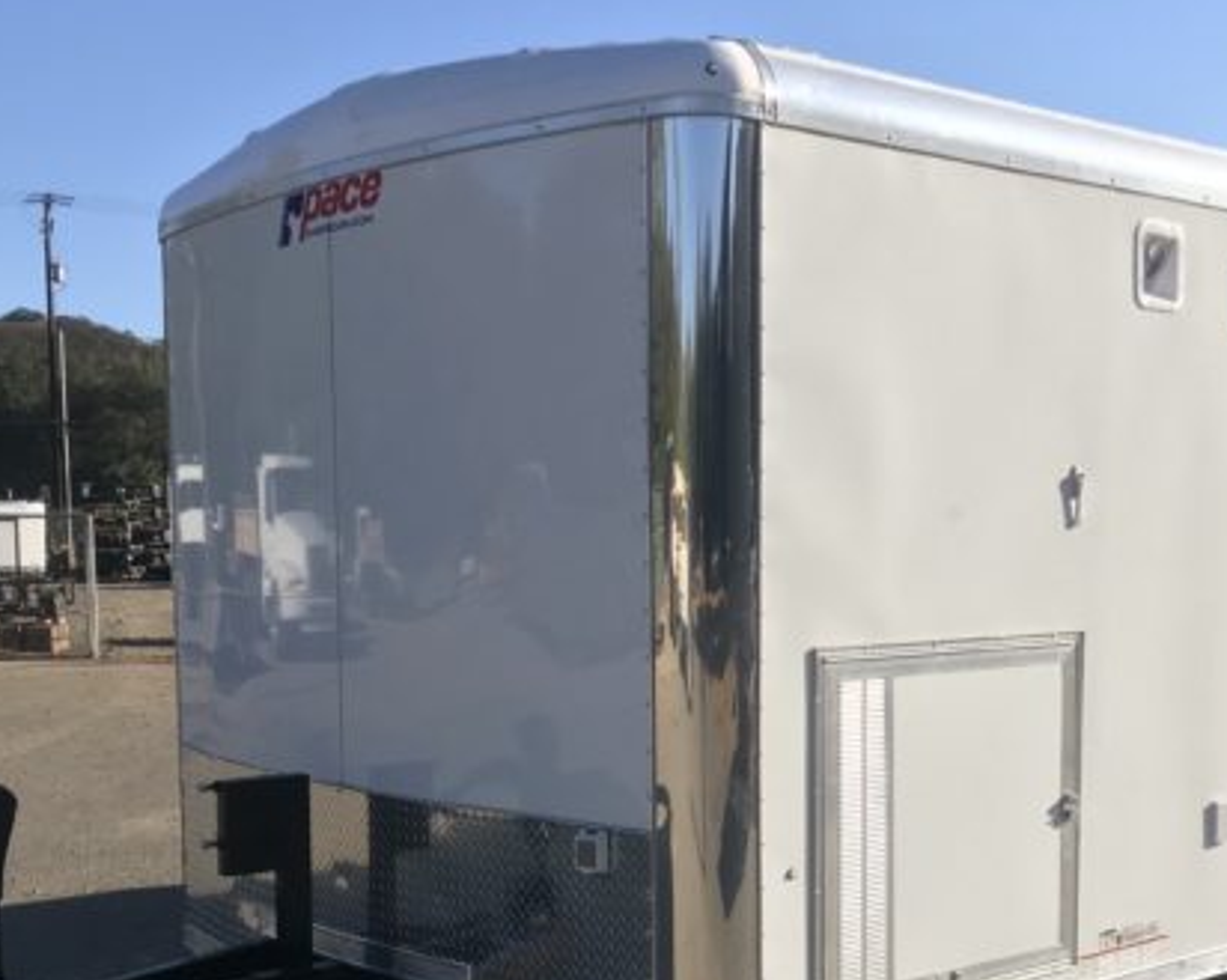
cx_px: 789
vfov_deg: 29.0
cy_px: 774
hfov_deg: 36.4
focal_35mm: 51
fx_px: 1851
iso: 20
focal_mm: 3.99
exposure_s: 1/1742
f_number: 1.8
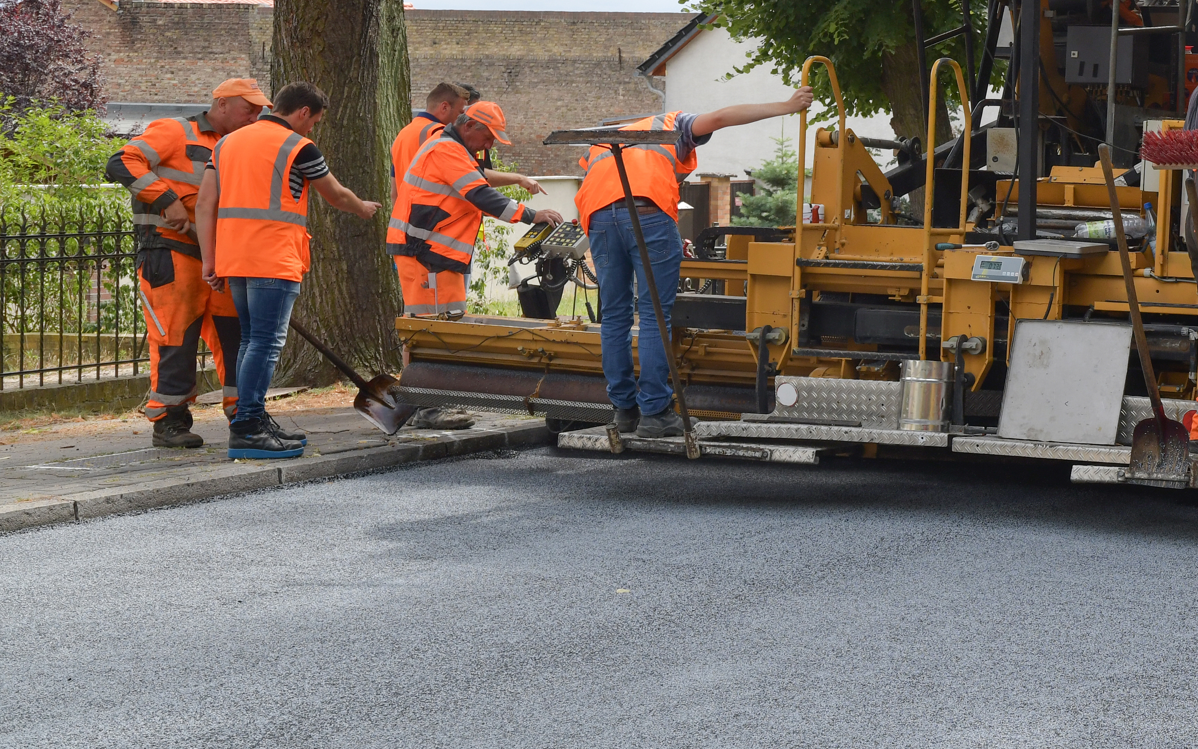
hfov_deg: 27.7
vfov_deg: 19.4
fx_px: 2187
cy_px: 286
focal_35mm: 67
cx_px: 1352
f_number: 7.1
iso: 250
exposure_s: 1/400
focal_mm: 29
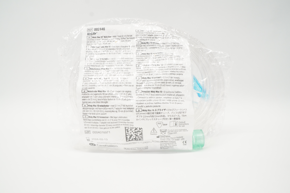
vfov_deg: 47.8
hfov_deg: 67.4
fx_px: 217
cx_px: 145
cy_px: 96
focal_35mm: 27
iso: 800
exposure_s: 1/25
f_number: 10
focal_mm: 18
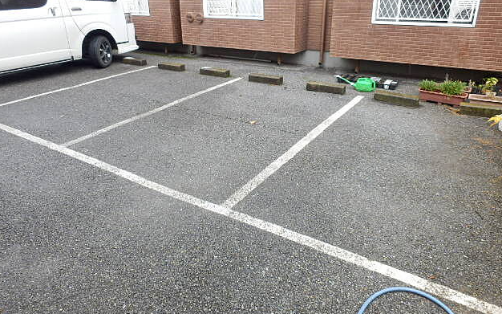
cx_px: 252
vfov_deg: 47.4
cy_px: 131
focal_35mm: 26
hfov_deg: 70.4
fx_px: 356
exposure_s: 1/80
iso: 80
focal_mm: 4.2
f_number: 3
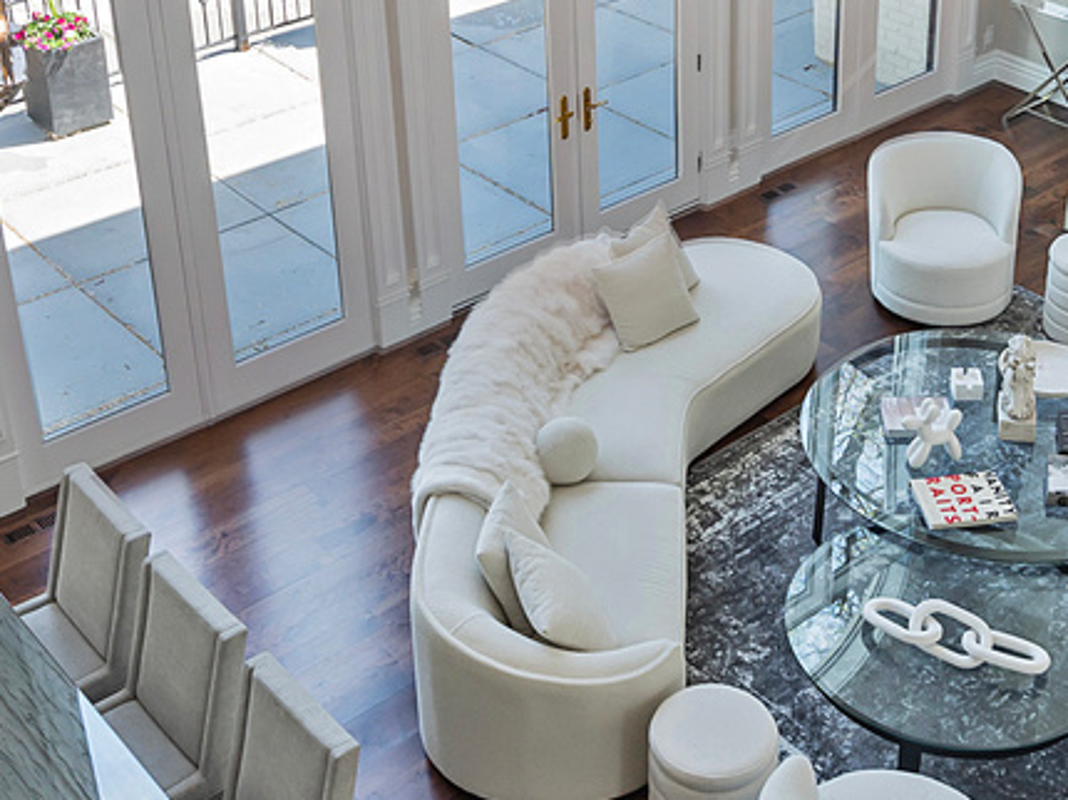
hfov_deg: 34.7
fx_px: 1696
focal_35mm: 55
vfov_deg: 25.9
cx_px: 693
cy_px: 125
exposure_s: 1/30
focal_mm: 16
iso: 320
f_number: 7.1
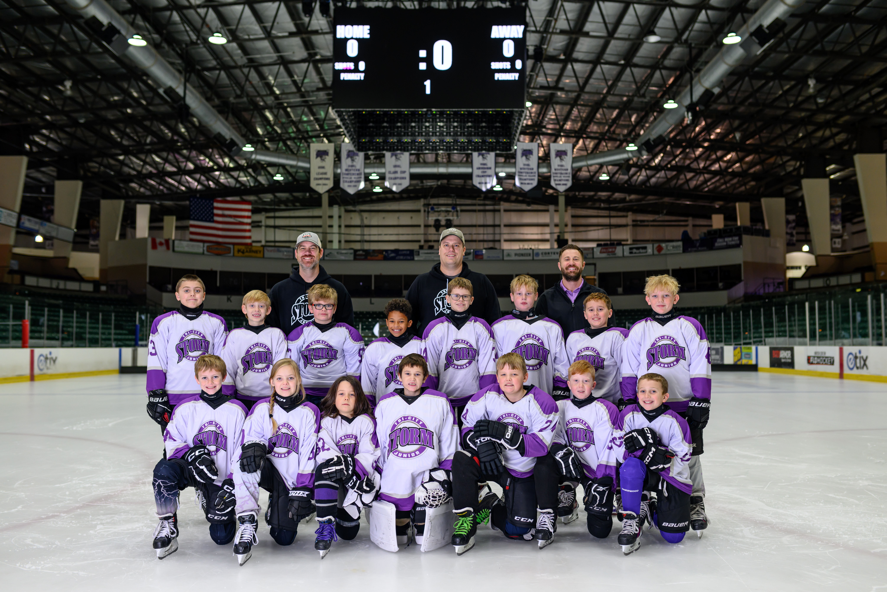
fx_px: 862
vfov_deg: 37.9
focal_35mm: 35
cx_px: 444
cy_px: 296
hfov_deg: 54.4
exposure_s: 1/200
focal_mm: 35
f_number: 2.8
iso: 500
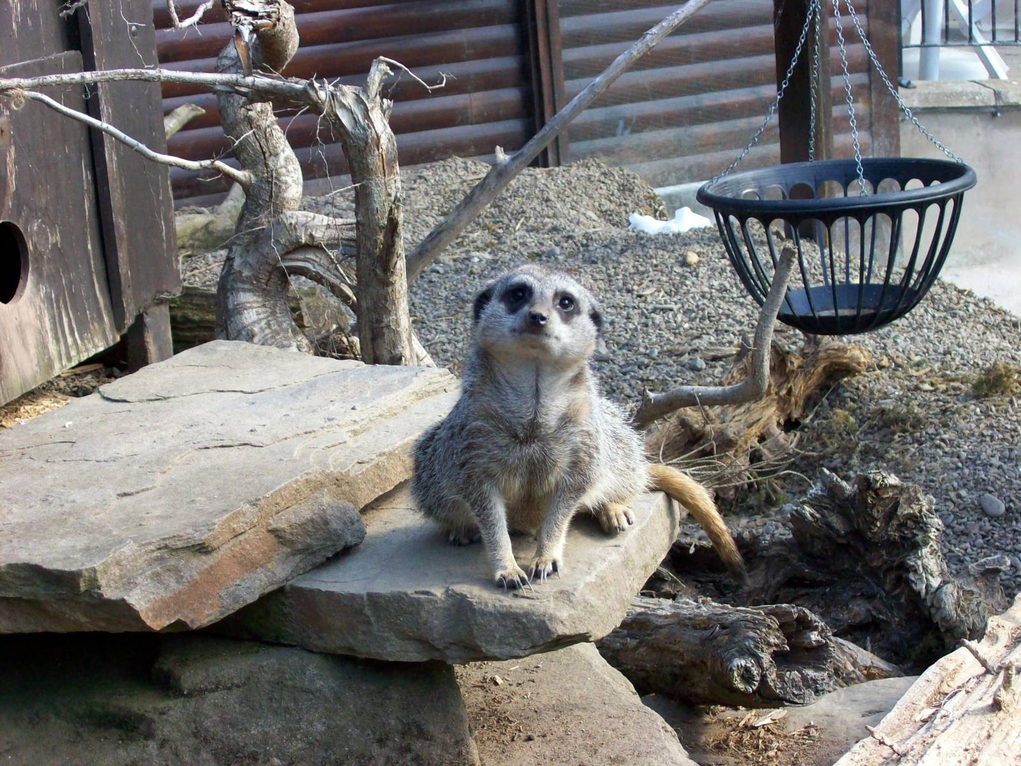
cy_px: 383
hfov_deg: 27.8
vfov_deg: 21.0
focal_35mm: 70
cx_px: 510
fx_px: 2065
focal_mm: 11.6
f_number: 3.8
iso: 136
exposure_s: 1/194
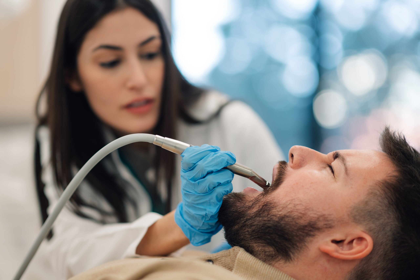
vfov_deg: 16.1
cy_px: 140
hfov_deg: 23.9
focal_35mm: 85
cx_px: 210
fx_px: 992
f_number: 1.8
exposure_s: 1/320
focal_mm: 85
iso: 200
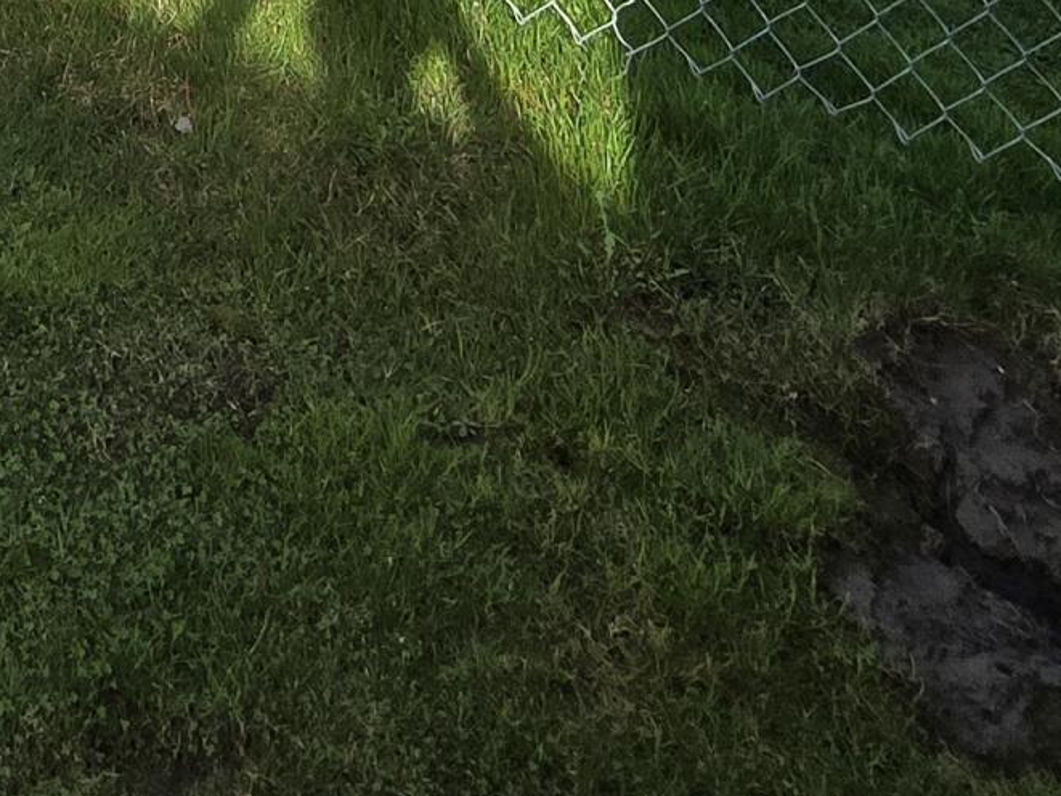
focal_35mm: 59
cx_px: -217
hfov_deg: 28.4
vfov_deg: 17.4
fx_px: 1809
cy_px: -815
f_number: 2.2
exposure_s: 1/1173
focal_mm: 2.2
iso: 50
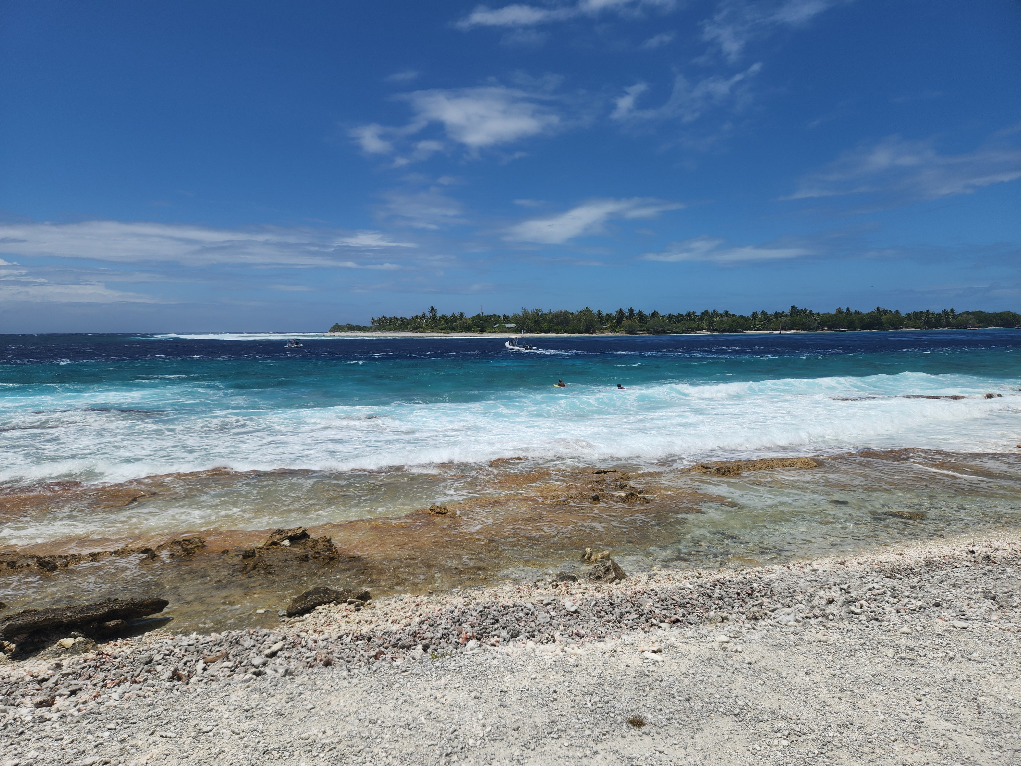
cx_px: 510
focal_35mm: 23
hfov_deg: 73.9
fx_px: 678
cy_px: 383
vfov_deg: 58.9
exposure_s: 1/4076
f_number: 1.8
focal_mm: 5.4
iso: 20
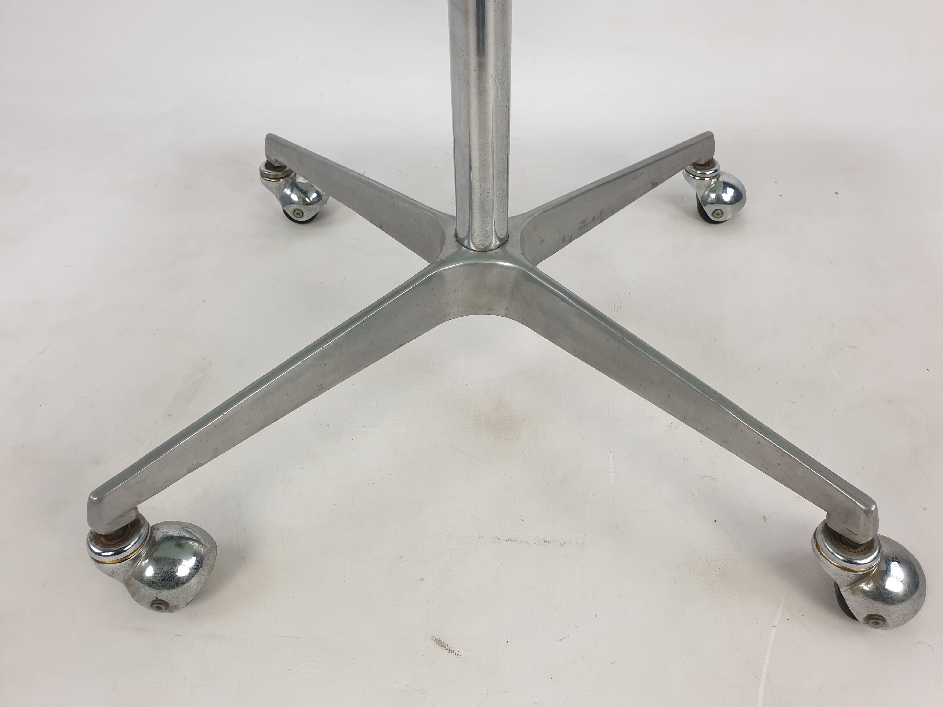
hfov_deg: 67.3
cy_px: 354
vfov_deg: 53.1
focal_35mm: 26
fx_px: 708
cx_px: 472
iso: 64
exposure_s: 1/100
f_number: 2.4
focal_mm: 4.3
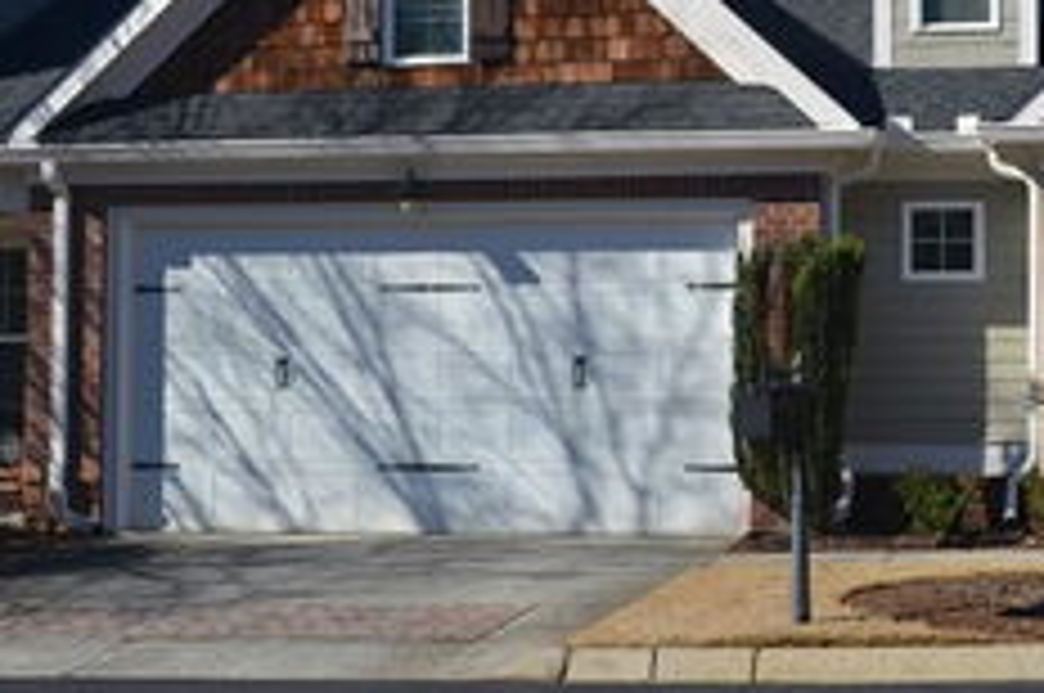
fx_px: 2519
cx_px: 864
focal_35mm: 87
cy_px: 274
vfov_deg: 15.6
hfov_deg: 23.0
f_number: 9
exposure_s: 1/320
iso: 100
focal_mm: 28
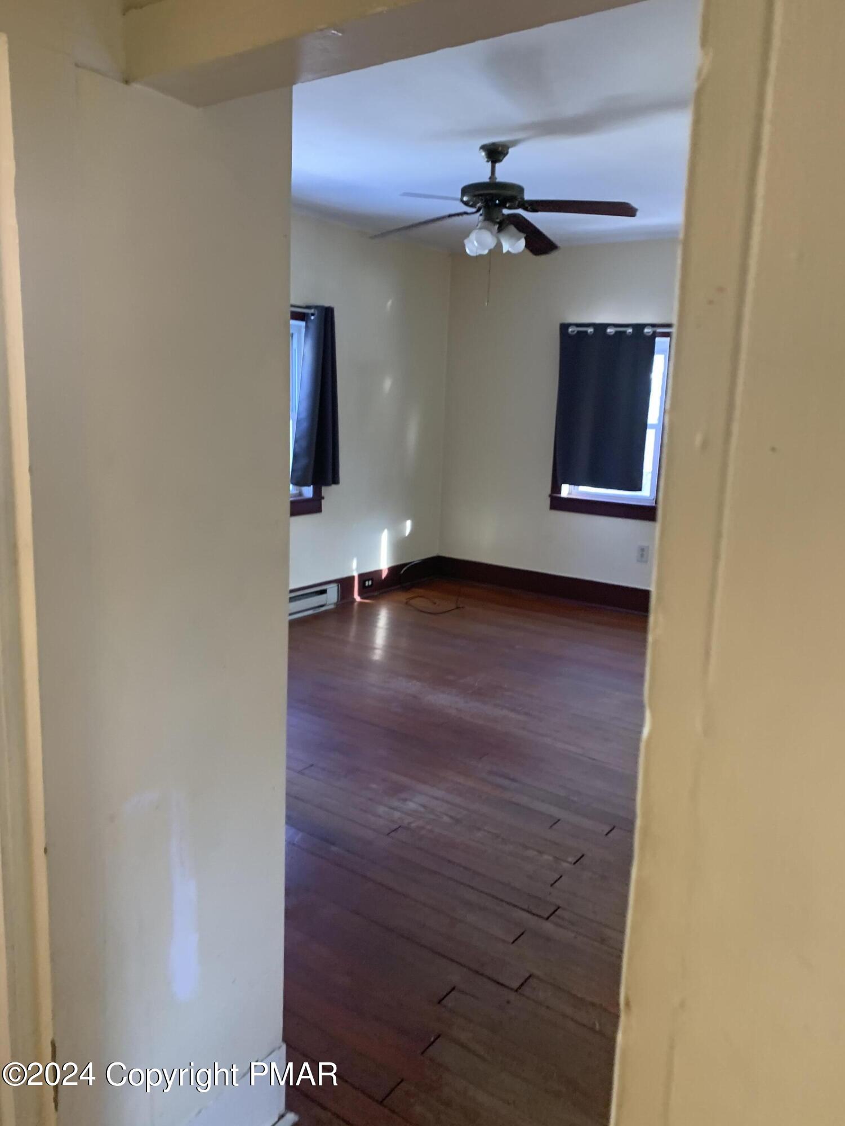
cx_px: 422
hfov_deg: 53.1
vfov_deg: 67.3
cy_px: 563
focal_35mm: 26
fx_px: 846
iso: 160
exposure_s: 1/60
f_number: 1.8
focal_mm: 4.25
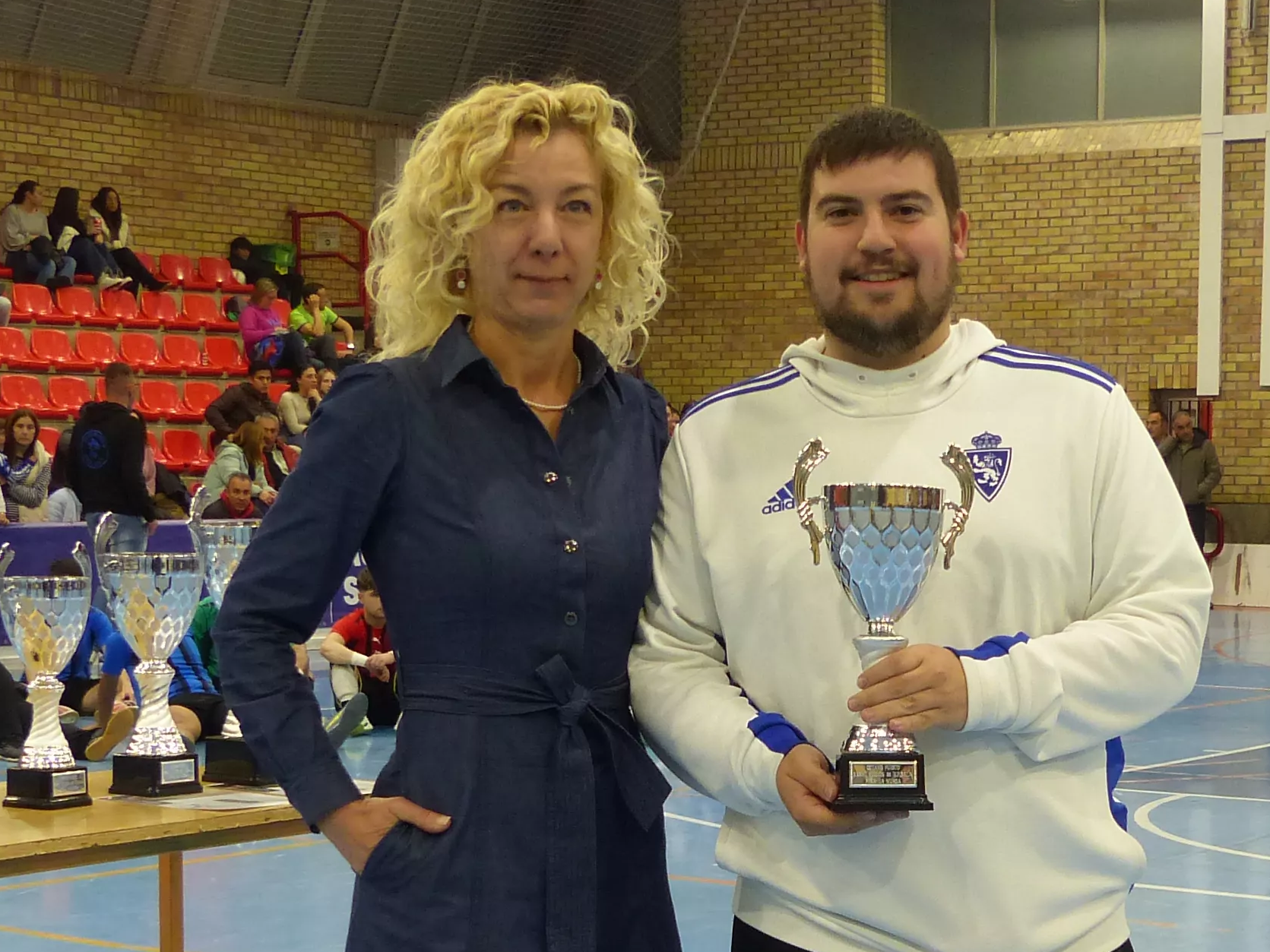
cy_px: 802
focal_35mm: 79
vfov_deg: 18.4
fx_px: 2898
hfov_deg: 24.6
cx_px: 825
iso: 200
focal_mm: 5.9
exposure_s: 1/60
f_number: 2.8
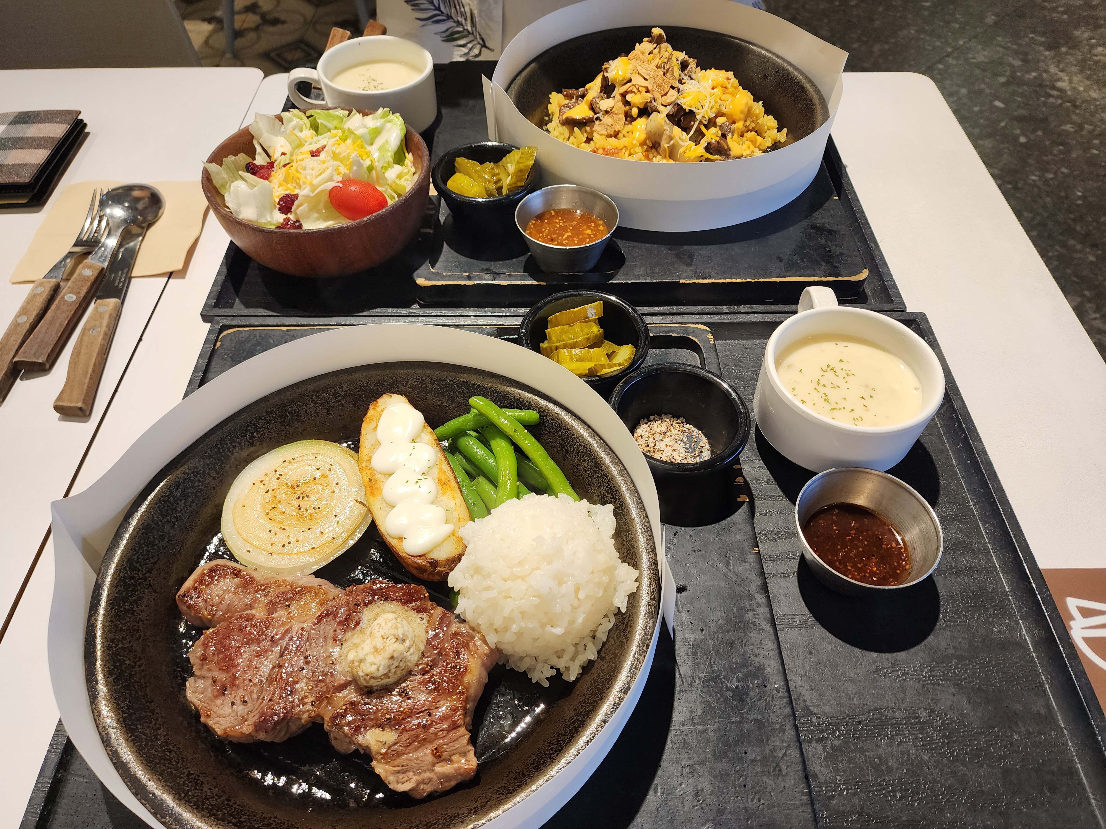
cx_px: 553
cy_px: 414
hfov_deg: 73.9
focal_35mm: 23
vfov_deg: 58.9
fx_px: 735
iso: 100
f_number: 1.8
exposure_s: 1/120
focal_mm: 6.4
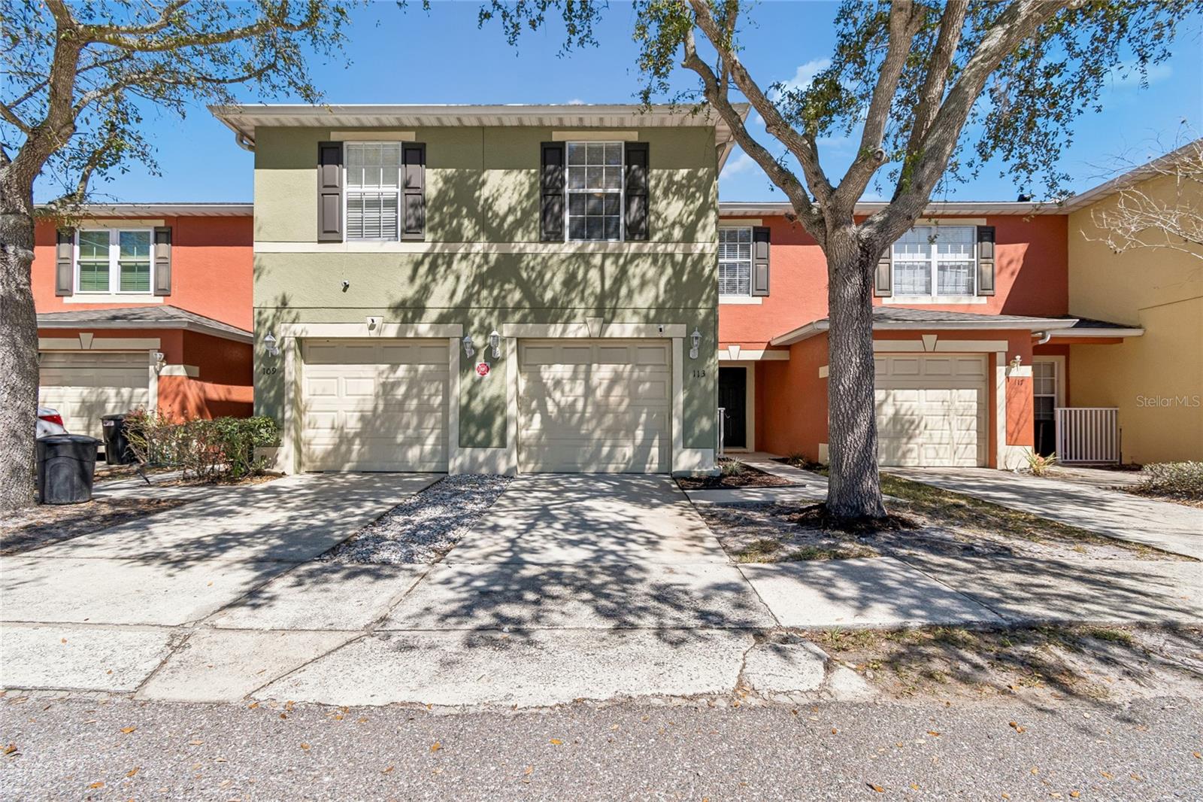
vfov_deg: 77.3
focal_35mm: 15
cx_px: 602
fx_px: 501
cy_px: 401
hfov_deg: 100.4
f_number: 7.1
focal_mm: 10
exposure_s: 1/800
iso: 100
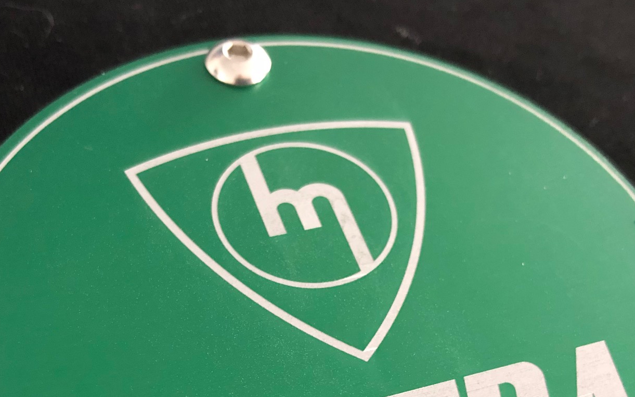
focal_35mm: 49
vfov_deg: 25.5
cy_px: 363
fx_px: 848
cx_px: 308
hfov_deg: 41.1
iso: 100
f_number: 1.8
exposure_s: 1/5
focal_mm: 3.99
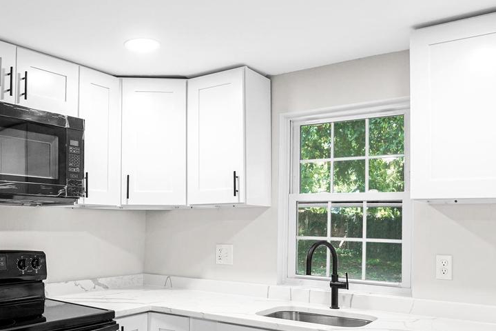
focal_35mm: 32
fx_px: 441
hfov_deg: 57.8
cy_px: 292
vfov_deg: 38.6
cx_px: 178
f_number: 4
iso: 1250
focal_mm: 16
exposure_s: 1/160
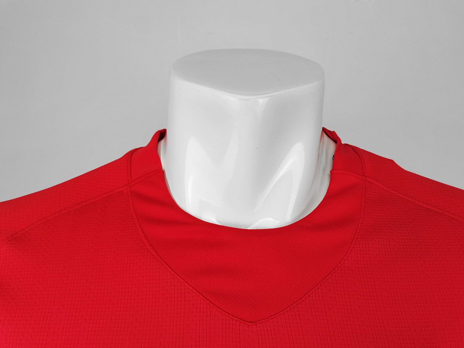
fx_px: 349
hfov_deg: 67.3
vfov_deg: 53.1
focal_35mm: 26
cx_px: 232
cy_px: 174
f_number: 1.8
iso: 125
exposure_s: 1/100
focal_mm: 5.58
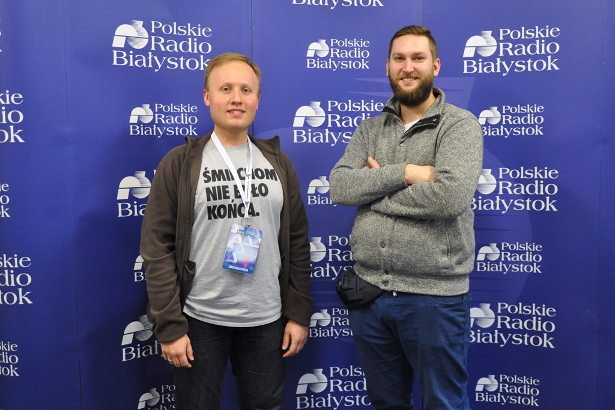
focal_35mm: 33
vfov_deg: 40.0
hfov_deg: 57.2
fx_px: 564
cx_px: 308
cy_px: 205
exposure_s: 1/30
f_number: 3.8
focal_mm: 22
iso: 900
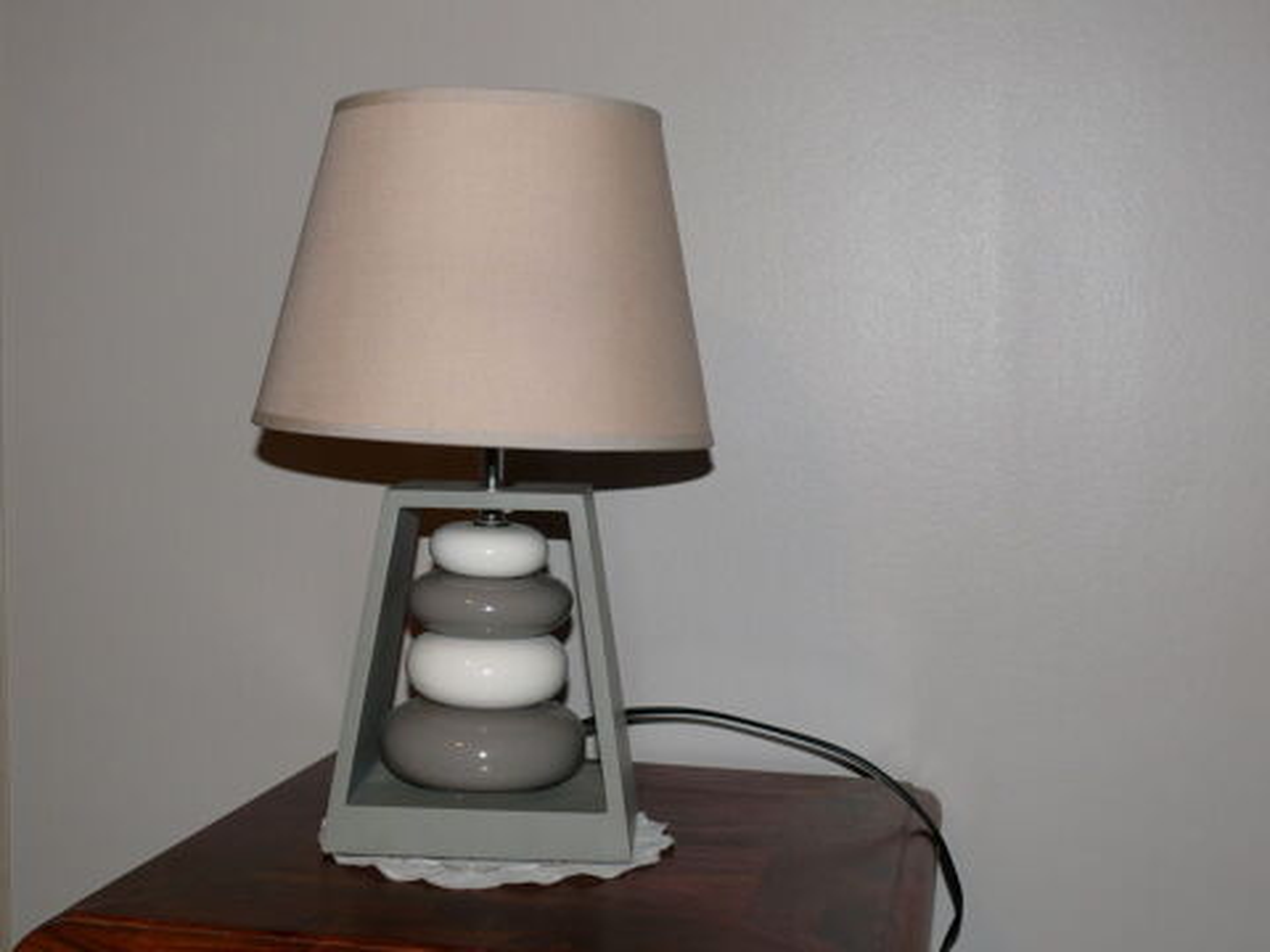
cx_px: 635
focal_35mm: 47
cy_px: 476
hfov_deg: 40.4
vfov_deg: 30.9
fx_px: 1724
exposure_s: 1/30
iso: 100
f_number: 3.2
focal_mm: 9.2
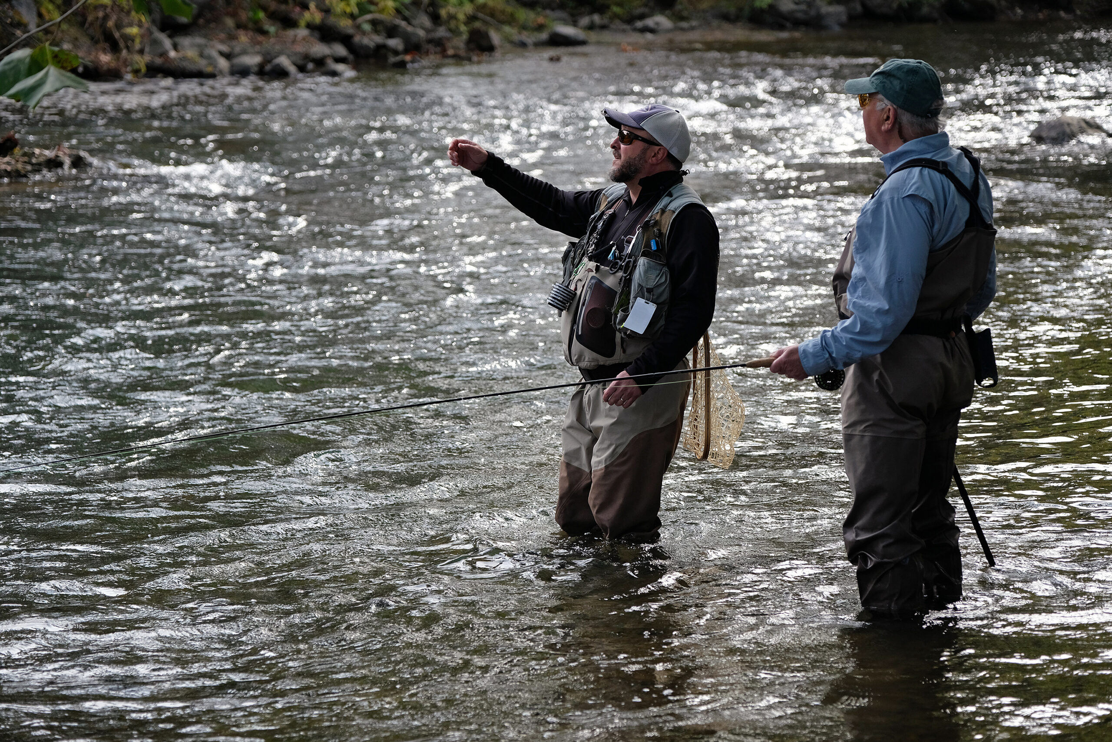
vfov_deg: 10.9
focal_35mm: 126
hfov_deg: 16.3
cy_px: 371
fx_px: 3892
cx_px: 556
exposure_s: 1/500
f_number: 3.2
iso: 400
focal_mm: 83.8
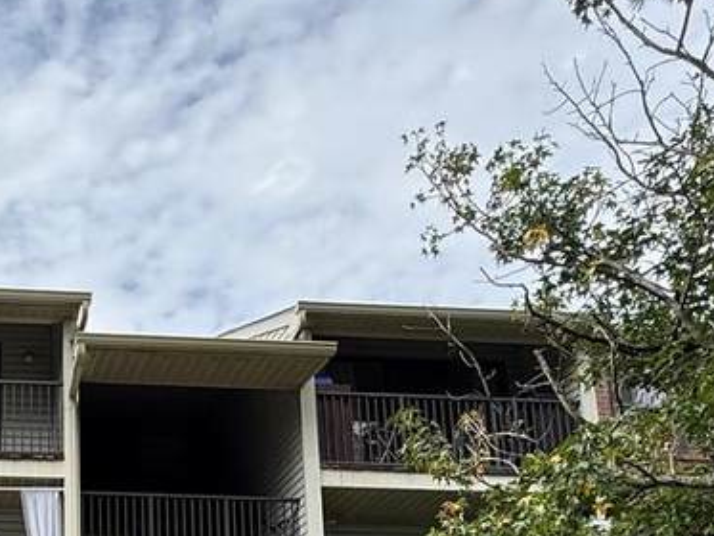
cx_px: -11
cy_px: 647
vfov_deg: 26.8
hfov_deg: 35.6
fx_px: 990
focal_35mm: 48
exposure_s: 1/928
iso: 64
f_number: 2.2
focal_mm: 2.22
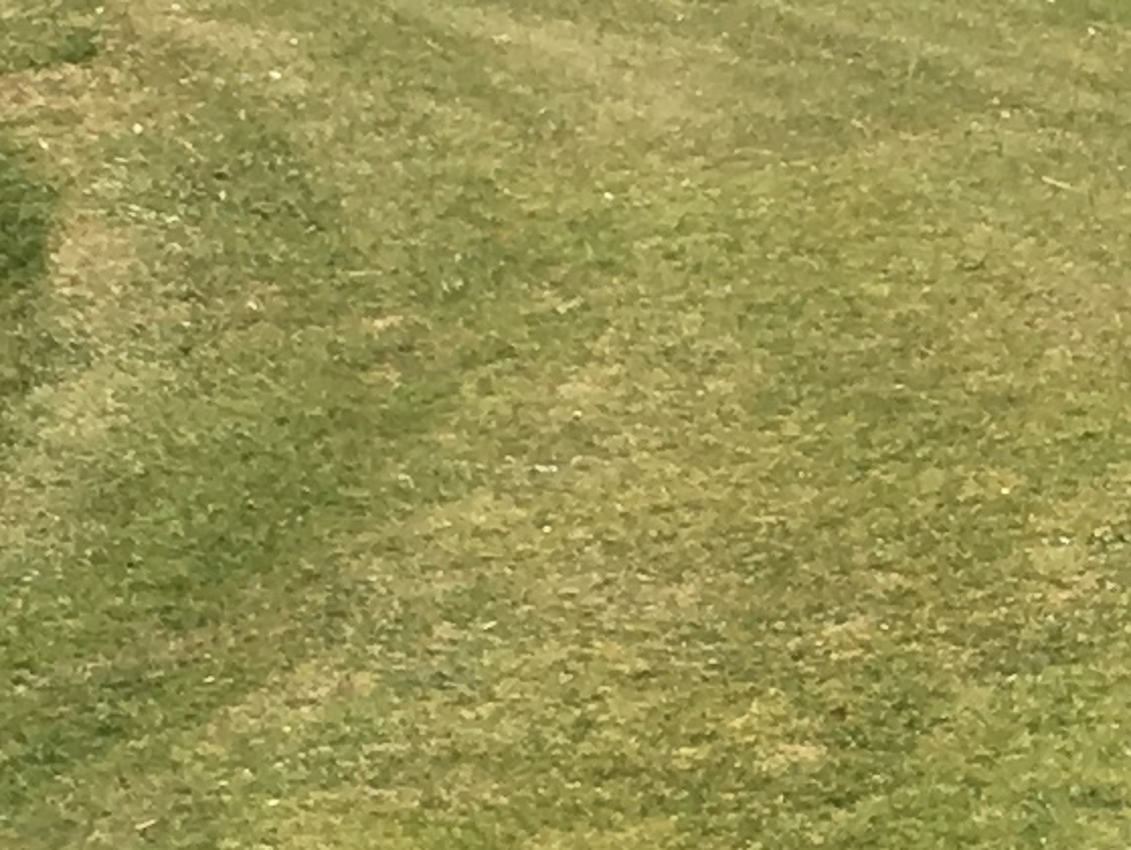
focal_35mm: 209
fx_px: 6833
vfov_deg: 7.1
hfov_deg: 9.3
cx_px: 1576
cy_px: 308
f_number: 2.2
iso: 25
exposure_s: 1/1570
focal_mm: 4.15
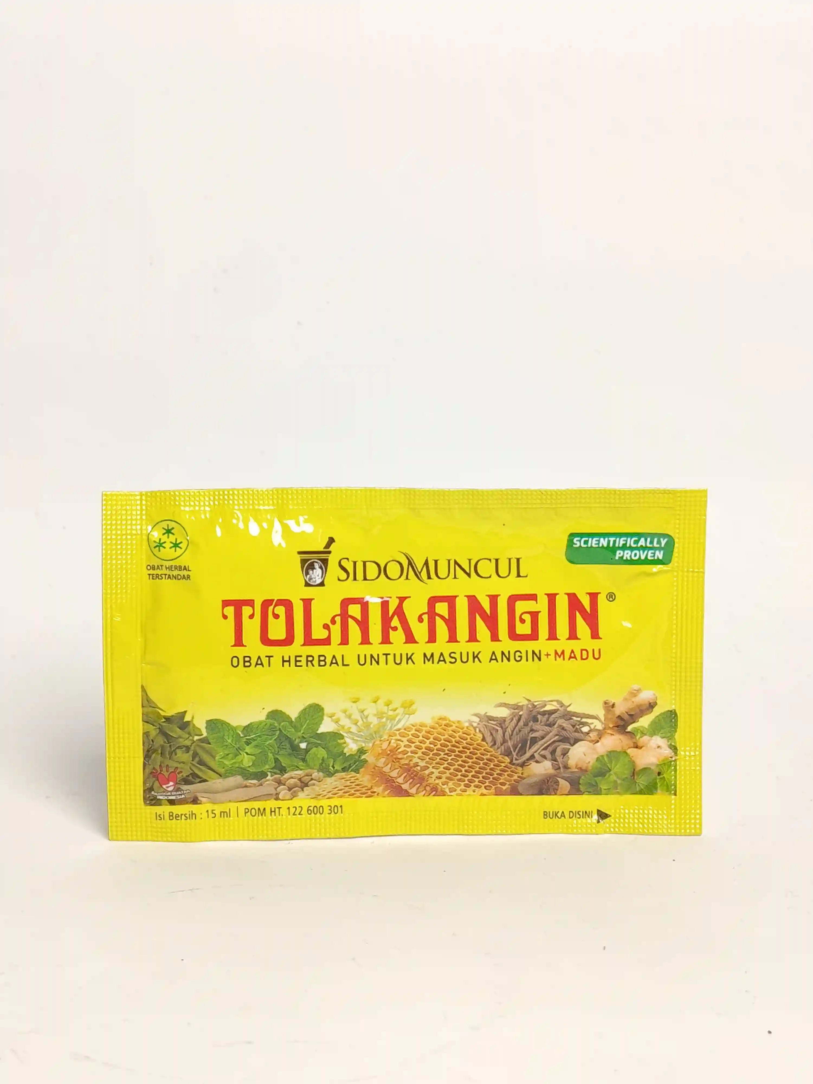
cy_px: 542
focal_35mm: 87
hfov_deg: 17.0
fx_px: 2724
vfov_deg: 22.5
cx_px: 406
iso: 152
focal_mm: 5.24
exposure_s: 1/100
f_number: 1.7
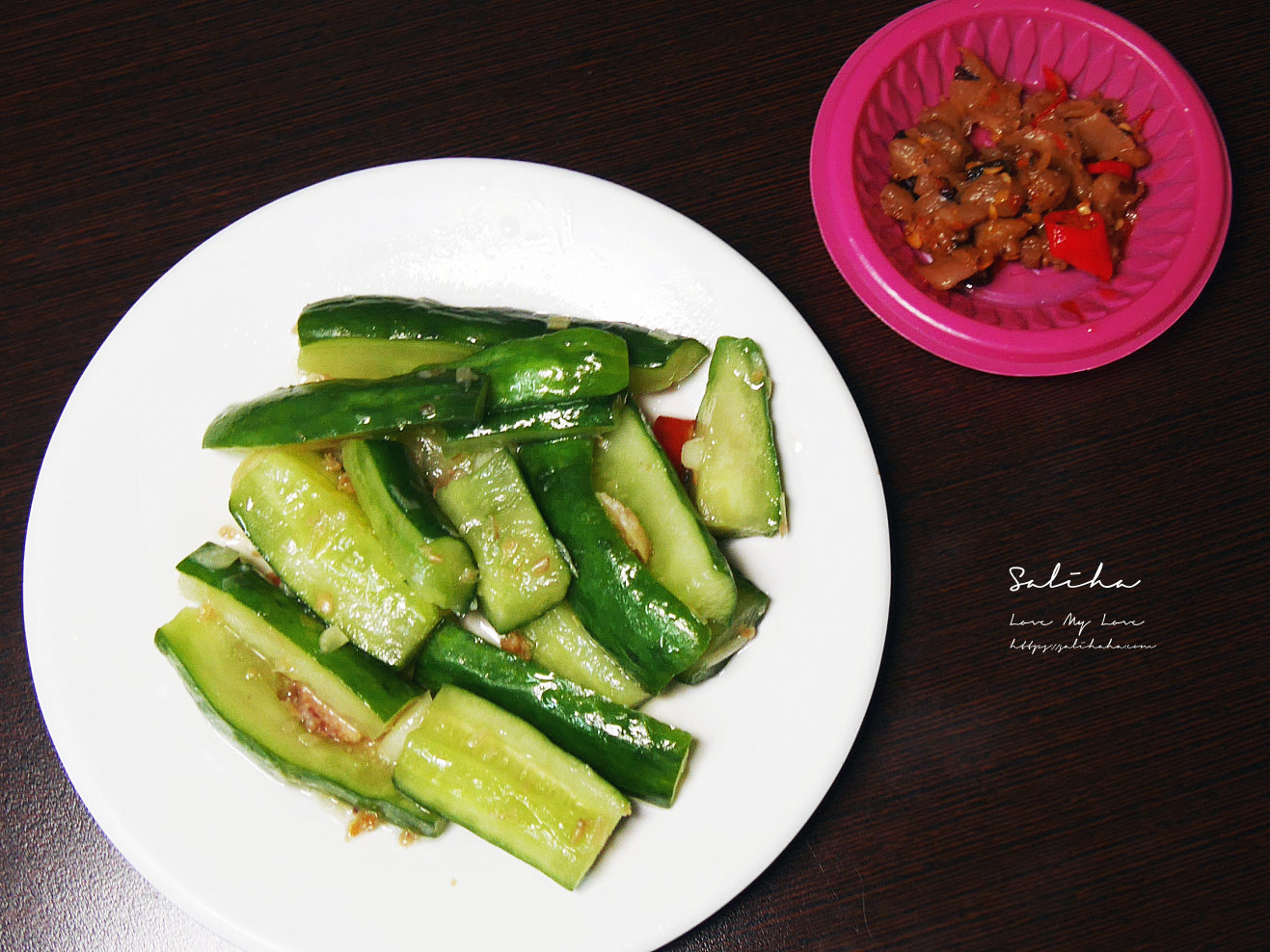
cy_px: 476
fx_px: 2055
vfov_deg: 26.1
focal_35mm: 56
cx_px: 635
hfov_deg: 34.3
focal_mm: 14
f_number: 3.5
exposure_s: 1/60
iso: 200
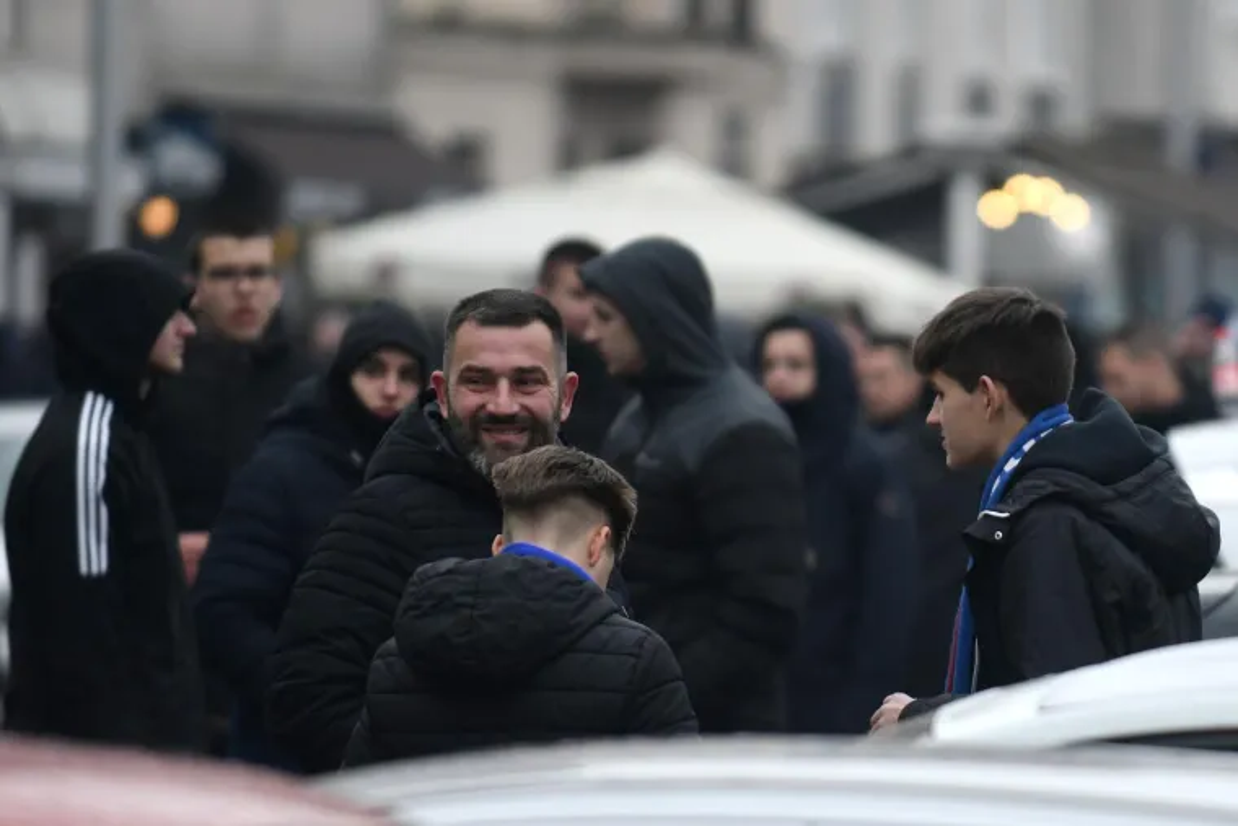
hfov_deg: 10.3
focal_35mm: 200
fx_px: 6879
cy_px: 413
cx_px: 619
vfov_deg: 6.9
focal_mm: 200
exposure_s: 1/400
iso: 125
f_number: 2.8
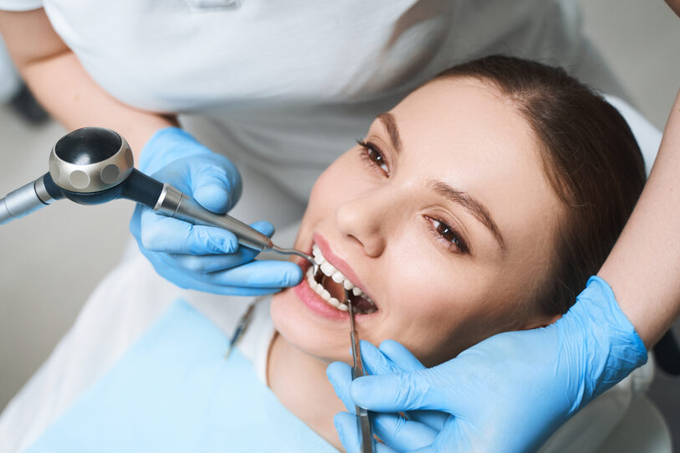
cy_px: 208
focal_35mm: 53
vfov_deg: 25.5
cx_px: 261
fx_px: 1001
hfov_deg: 37.3
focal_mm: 42
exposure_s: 1/125
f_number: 2.8
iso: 200
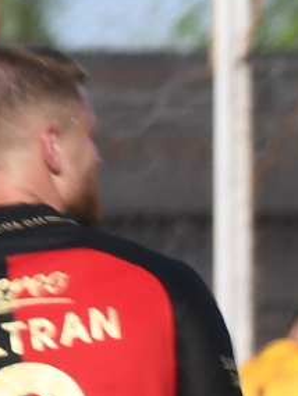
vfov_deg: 1.2
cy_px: 666
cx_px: 865
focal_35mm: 1639
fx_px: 18799
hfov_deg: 0.9
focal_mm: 200
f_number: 4.5
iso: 500
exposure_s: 1/3200
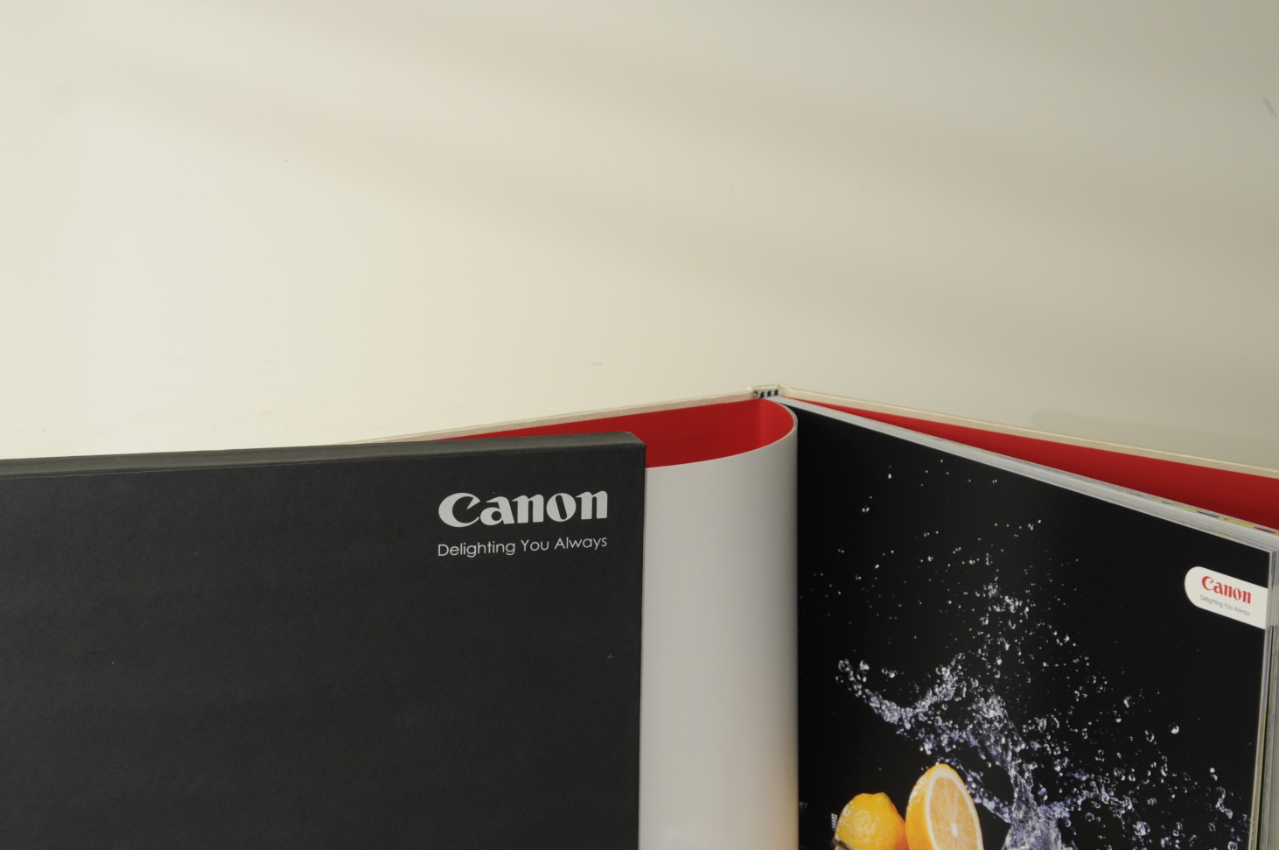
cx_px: 653
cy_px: 588
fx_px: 3903
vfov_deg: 12.4
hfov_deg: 18.6
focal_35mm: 110
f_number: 5.6
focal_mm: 50
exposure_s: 1/80
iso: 200
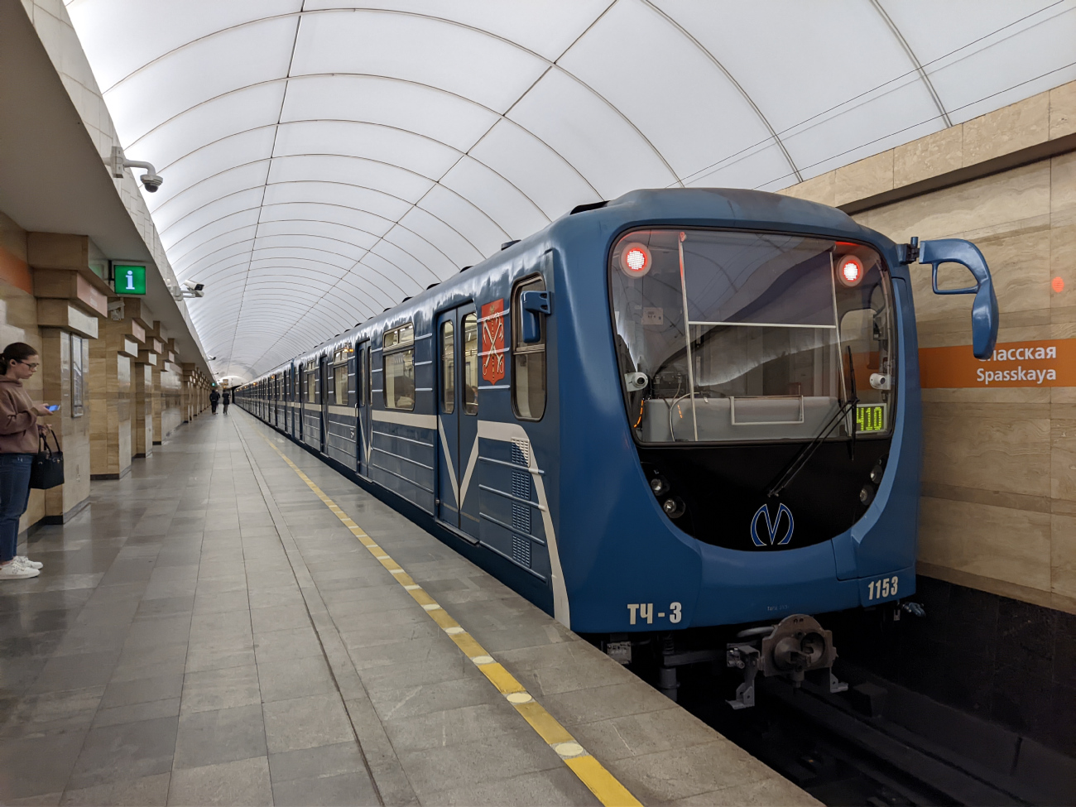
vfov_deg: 54.9
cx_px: 538
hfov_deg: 69.4
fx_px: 777
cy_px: 404
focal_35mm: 25
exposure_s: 1/60
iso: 195
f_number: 1.79
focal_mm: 4.71
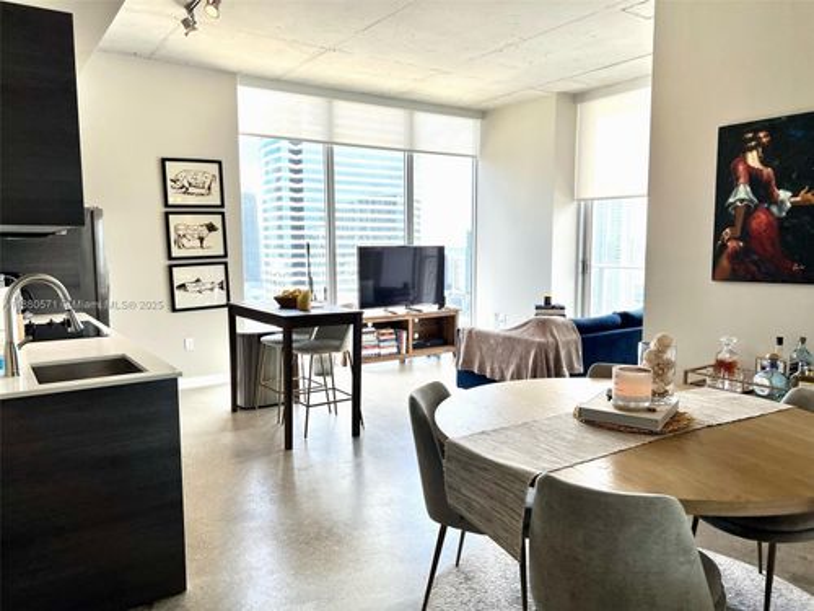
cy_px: 306
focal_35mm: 26
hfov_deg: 67.3
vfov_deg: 53.1
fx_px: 611
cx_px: 407
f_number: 1.5
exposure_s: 1/253
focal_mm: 5.7
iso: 40
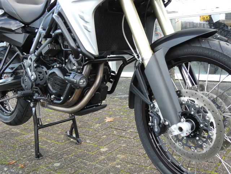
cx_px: 116
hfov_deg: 45.8
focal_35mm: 41
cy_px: 87
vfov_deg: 35.1
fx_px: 274
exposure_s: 1/80
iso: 400
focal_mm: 7.3
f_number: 3.6
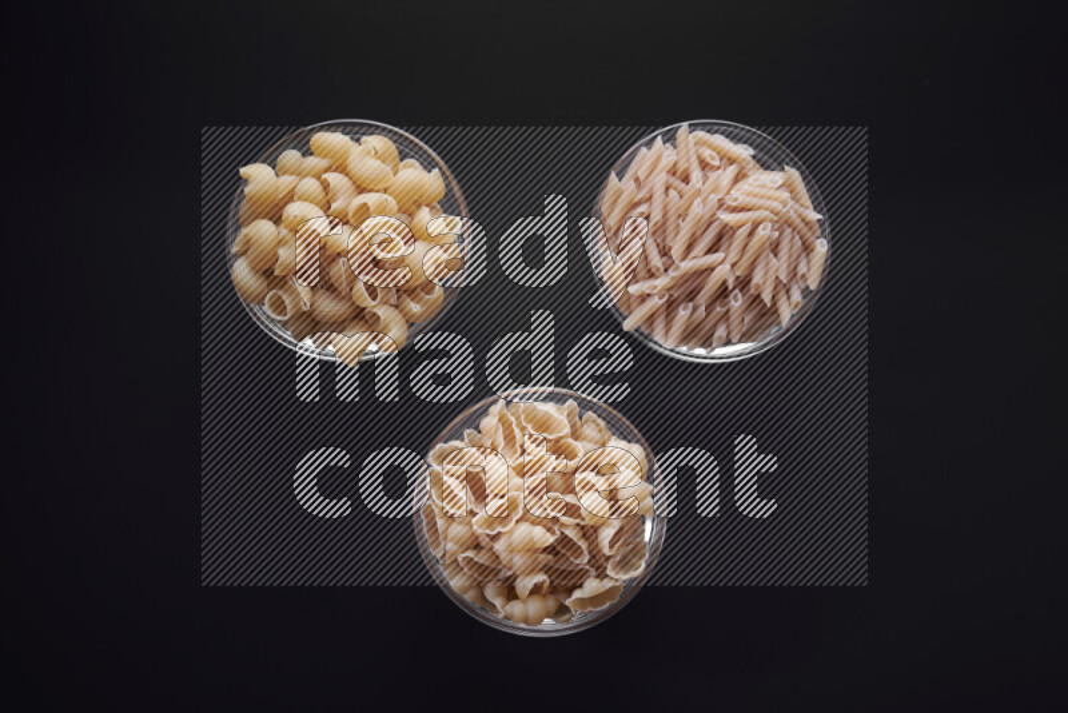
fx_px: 1484
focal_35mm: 50
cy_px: 356
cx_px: 534
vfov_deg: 27.0
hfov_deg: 39.6
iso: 100
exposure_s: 1/100
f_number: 8
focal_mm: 50
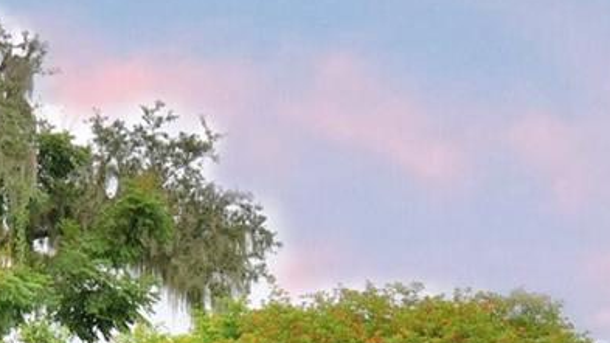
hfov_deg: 32.6
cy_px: 495
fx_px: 1035
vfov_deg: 17.2
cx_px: 203
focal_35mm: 64
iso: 100
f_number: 8
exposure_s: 1/250
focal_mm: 10
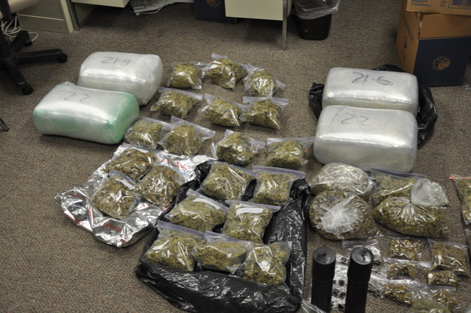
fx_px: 627
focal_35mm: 48
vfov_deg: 28.0
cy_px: 156
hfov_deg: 41.2
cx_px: 236
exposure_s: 1/60
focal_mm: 32
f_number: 4.2
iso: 560
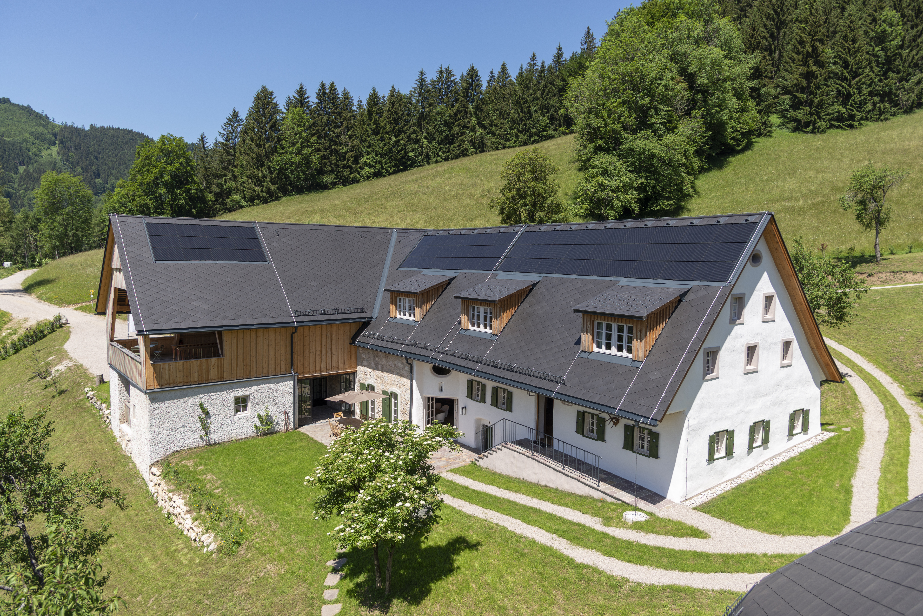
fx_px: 615
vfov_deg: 53.2
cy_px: 308
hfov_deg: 73.7
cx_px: 462
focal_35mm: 24
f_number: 5.6
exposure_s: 1/500
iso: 100
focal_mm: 24
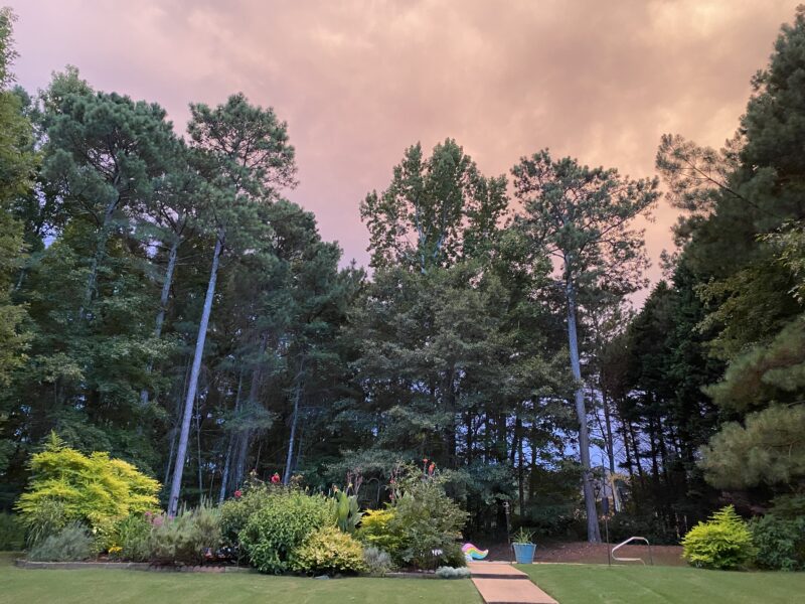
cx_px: 402
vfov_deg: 53.1
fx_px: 605
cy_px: 302
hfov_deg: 67.3
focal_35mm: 26
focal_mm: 4.25
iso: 250
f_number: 1.8
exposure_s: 1/60
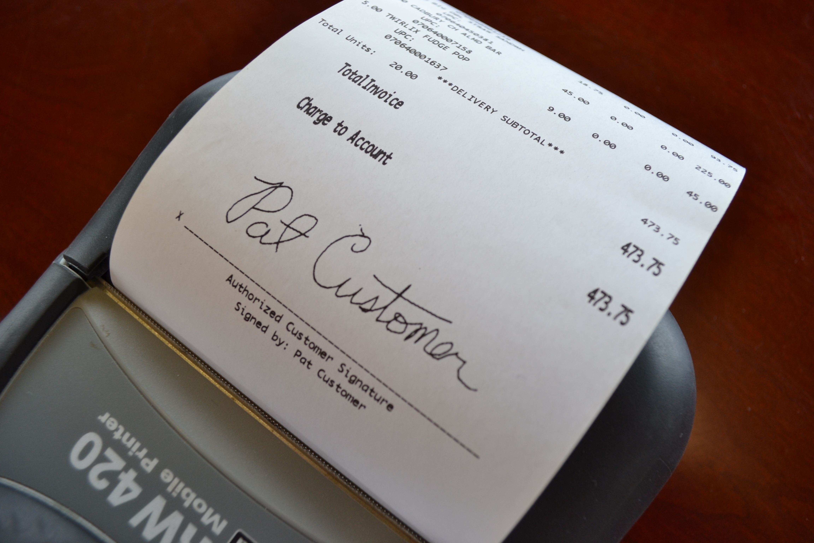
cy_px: 272
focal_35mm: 27
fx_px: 610
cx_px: 407
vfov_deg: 47.9
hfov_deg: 67.4
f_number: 5.6
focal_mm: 18
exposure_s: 1/125
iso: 400
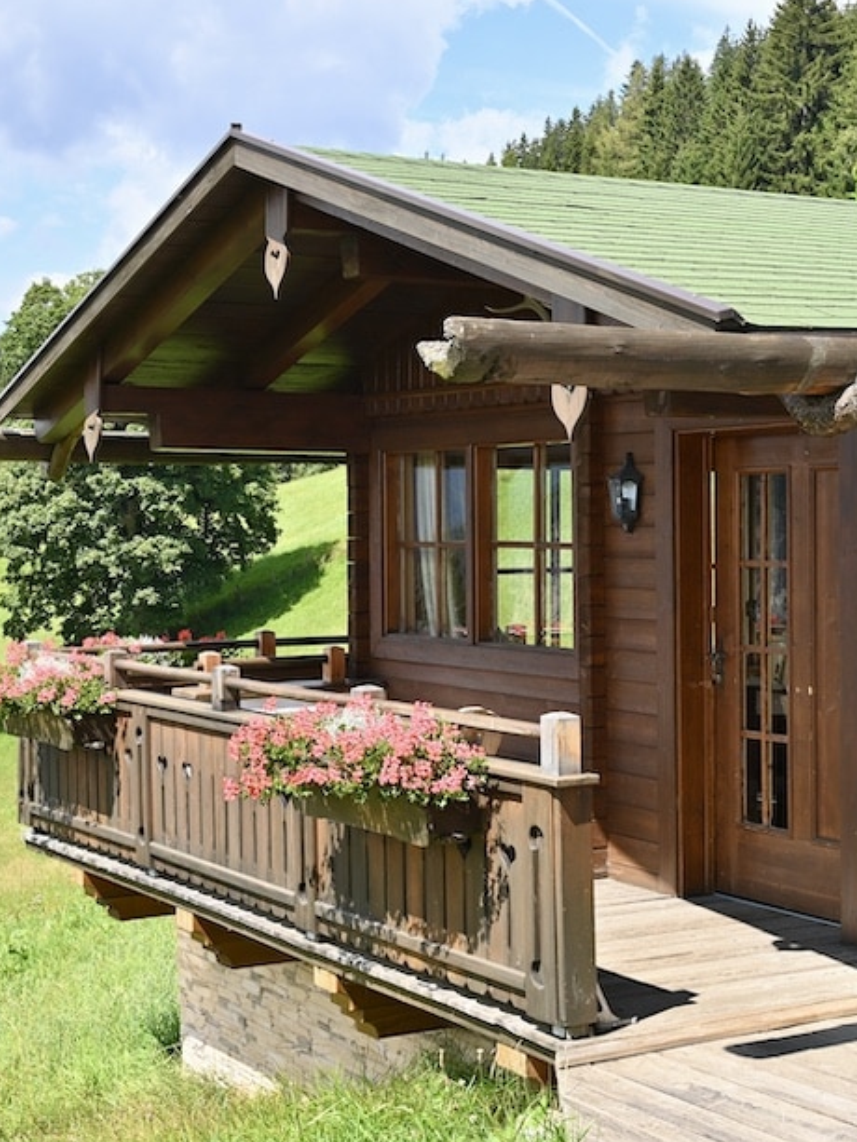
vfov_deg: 31.7
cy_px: 565
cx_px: 365
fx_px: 2013
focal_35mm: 61
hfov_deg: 24.0
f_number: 8
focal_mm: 38
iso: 100
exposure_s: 1/100
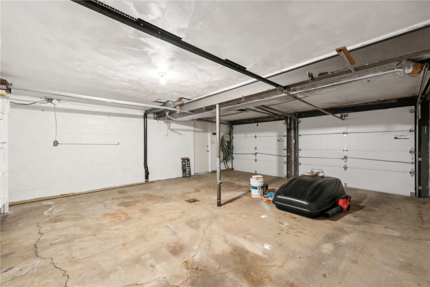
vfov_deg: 81.2
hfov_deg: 104.2
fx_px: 167
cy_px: 144
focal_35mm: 14
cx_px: 215
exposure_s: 1
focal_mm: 14
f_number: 11
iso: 50
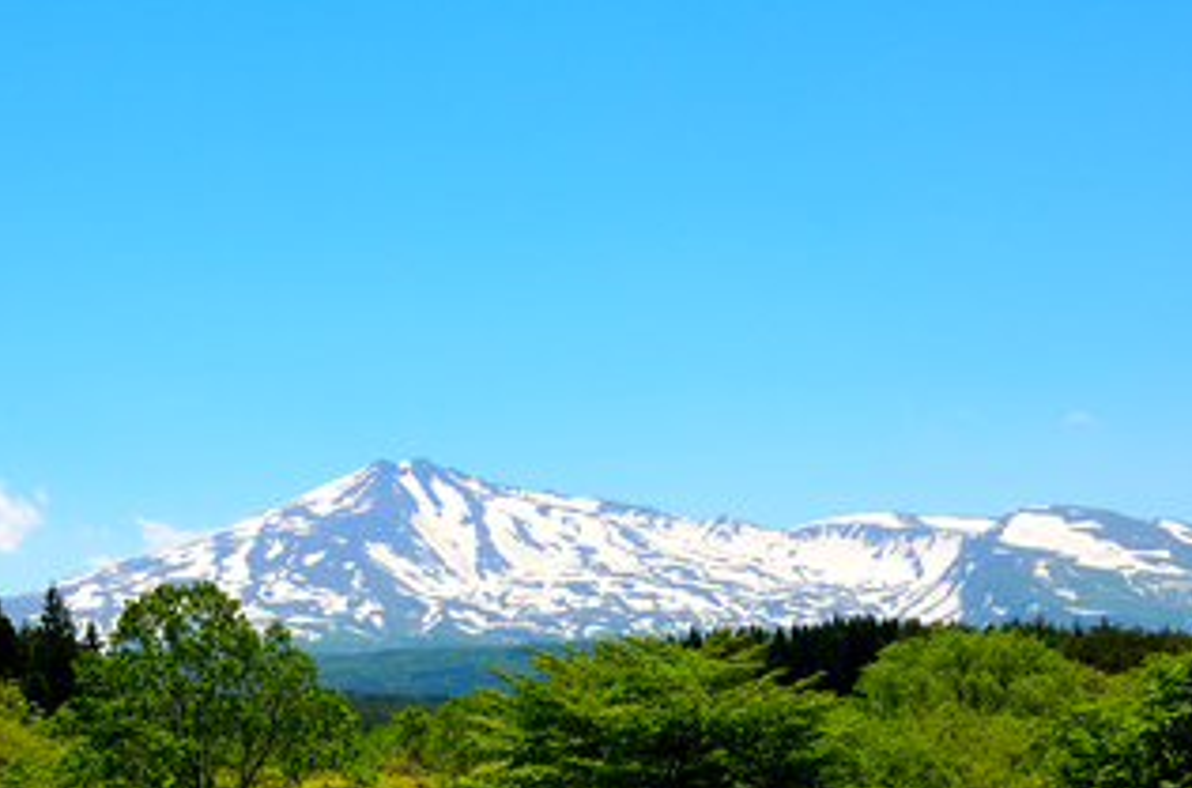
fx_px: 2609
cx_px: 445
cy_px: 718
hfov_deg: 25.7
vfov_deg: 16.9
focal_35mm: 79
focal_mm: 26
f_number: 9
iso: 100
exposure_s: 1/320
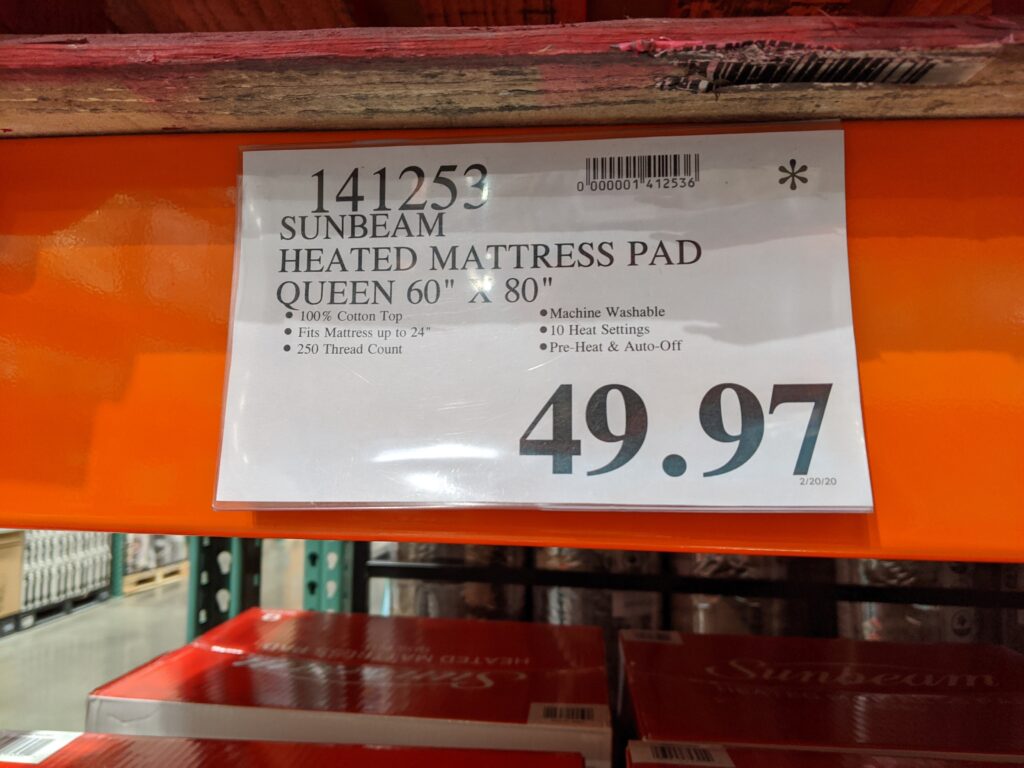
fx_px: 799
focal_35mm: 27
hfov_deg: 65.3
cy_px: 384
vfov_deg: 51.4
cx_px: 512
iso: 196
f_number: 1.8
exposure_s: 1/105
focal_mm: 4.44
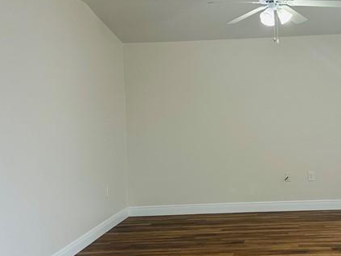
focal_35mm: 58
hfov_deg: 32.6
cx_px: 258
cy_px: 98
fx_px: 571
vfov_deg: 25.2
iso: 100
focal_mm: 6.86
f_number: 1.78
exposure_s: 1/120
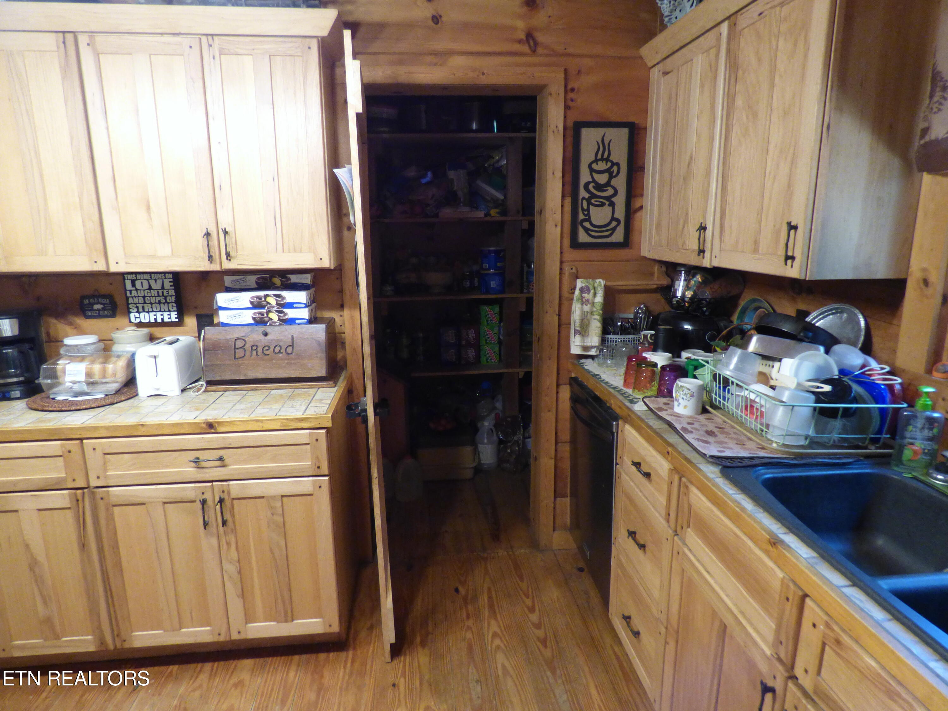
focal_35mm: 20
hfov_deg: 81.7
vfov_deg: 66.0
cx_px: 474
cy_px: 356
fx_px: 548
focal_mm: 3.58
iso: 400
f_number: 2.8
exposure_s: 1/15
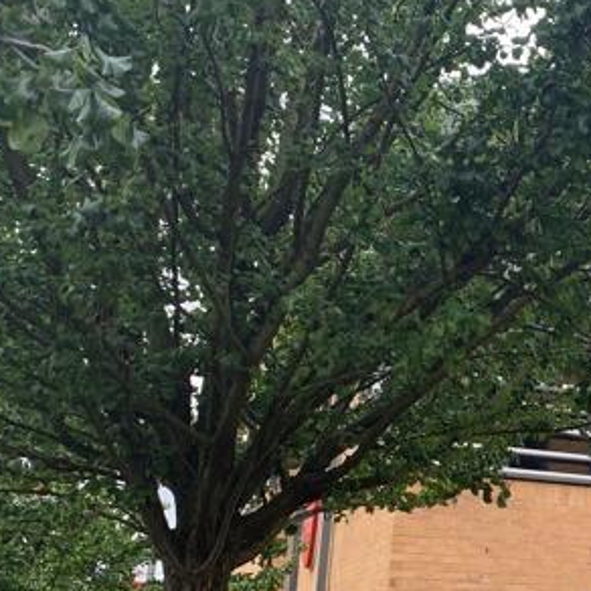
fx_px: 1217
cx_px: 781
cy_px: 437
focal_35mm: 63
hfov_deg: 23.8
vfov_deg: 27.0
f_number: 1.8
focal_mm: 4.25
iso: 25
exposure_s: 1/227
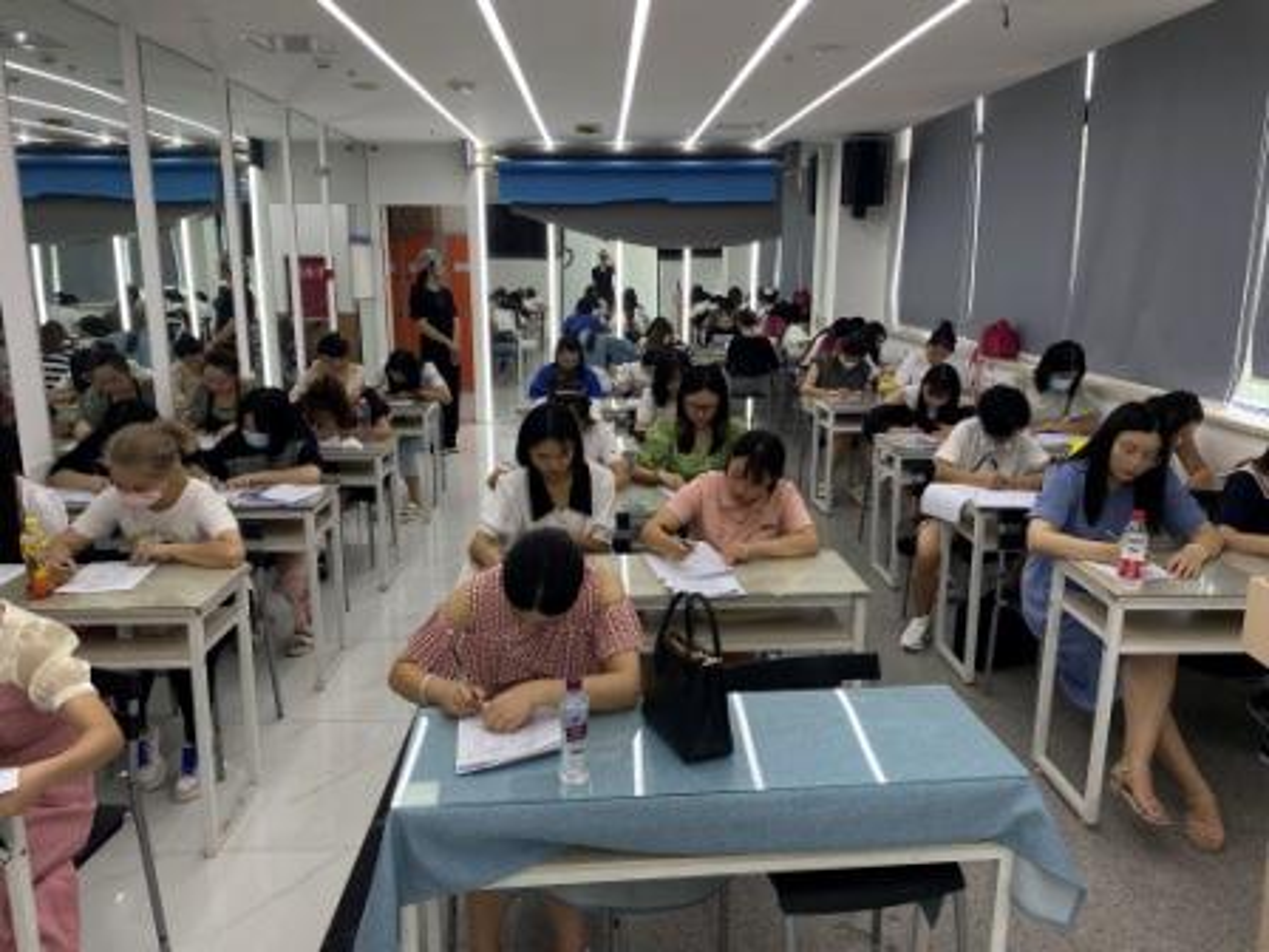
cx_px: 634
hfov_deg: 67.3
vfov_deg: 53.1
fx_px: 953
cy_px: 476
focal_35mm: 26
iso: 125
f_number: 1.8
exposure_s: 1/121
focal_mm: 4.25
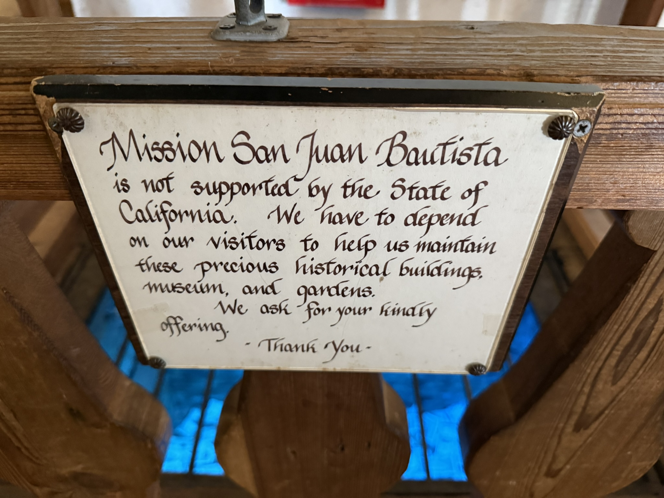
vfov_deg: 56.8
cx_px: 332
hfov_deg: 71.6
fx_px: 460
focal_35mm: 24
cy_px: 249
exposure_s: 1/40
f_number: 1.78
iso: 800
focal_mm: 6.76
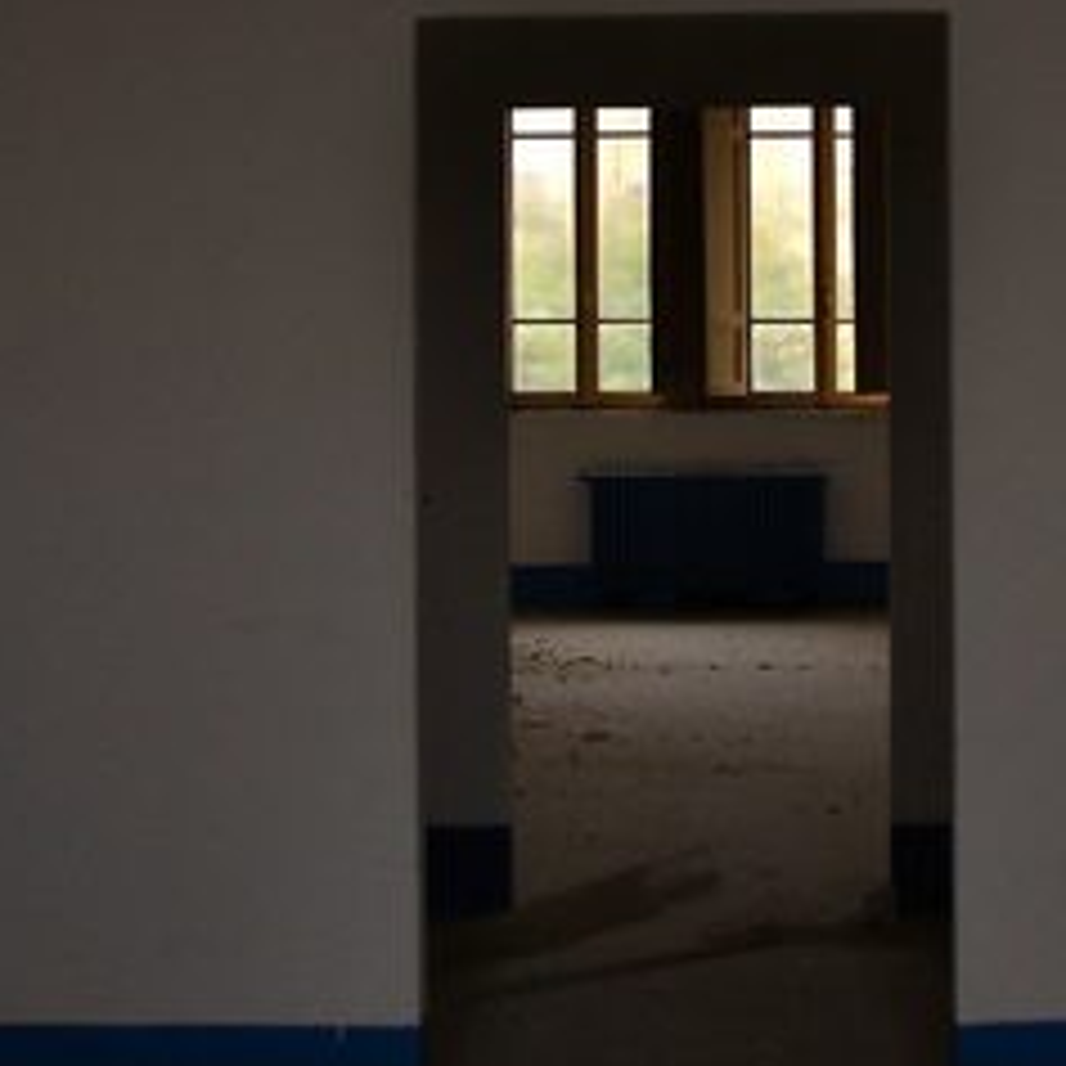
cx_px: 711
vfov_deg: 24.2
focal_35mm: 71
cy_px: 328
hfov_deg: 24.2
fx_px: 2474
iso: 800
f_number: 3.8
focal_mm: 22
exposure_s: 1/80
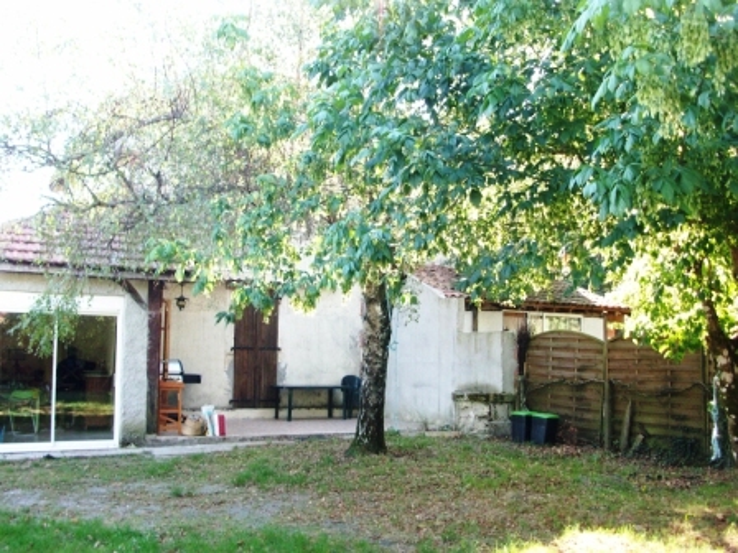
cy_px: 276
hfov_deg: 54.0
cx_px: 369
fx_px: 725
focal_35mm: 34
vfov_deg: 41.8
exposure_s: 1/67.2
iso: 160
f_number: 2.8
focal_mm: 5.7
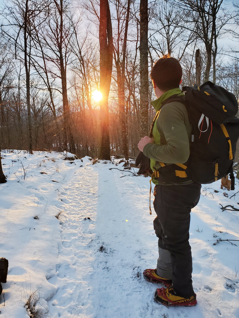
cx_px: 120
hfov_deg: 53.1
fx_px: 239
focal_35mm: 26
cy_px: 159
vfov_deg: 67.3
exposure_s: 1/120
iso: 64
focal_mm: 4.3
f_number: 2.4
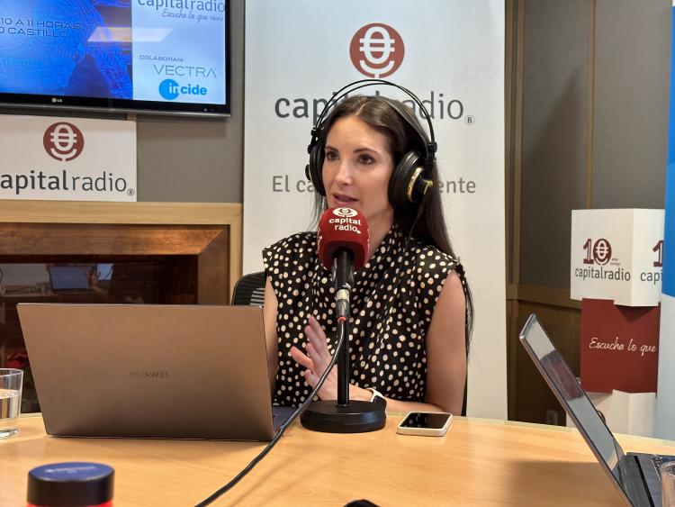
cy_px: 254
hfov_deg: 39.6
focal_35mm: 48
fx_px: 936
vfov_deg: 30.3
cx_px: 338
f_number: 1.78
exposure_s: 1/50
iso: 100
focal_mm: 6.86
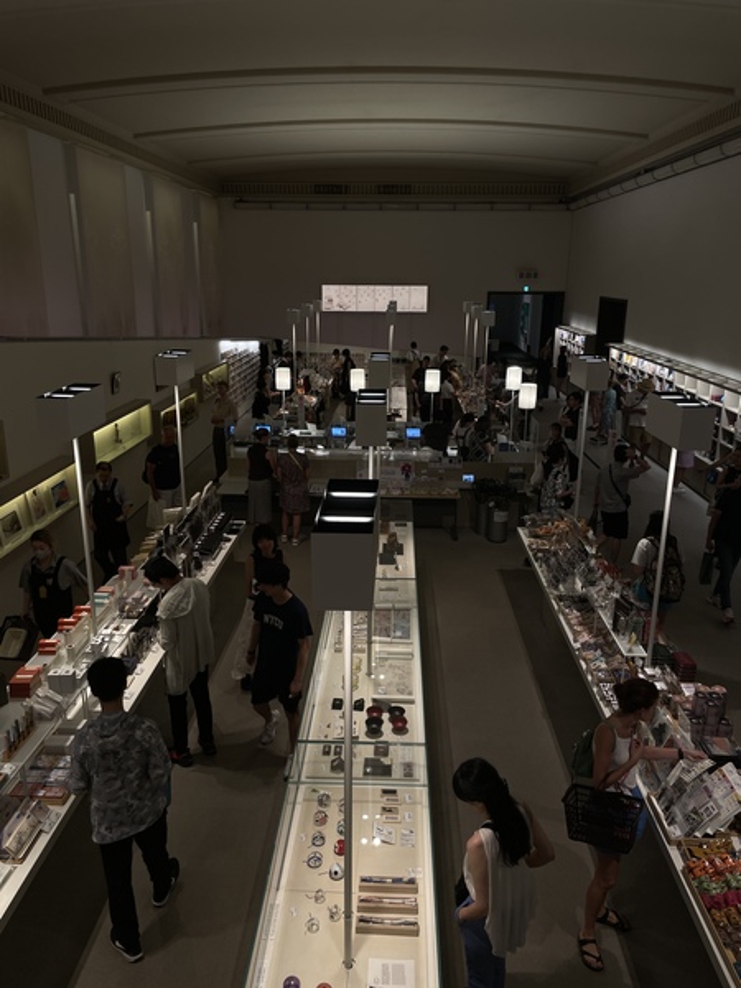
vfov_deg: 67.3
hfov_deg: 53.1
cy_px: 494
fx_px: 742
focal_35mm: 26
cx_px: 370
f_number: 1.6
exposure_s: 1/100
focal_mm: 4.2
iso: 40
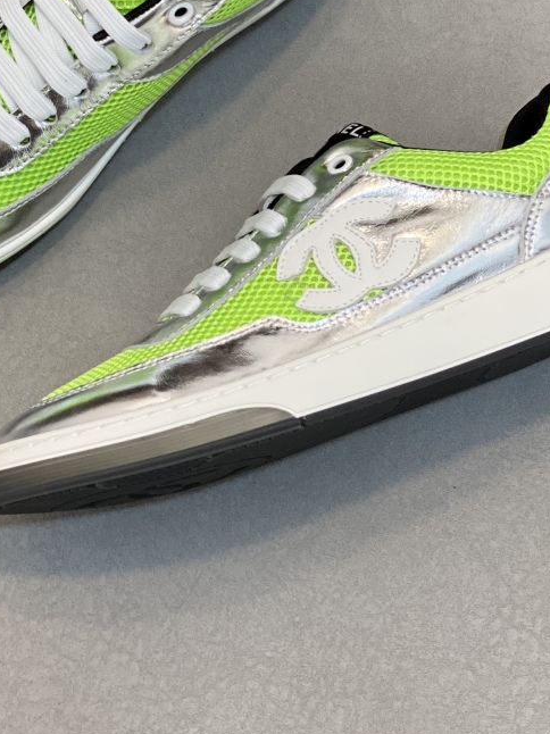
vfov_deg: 16.8
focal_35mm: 116
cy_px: 112
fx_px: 2459
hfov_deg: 12.7
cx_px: 148
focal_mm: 6
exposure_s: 1/100
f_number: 2
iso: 125
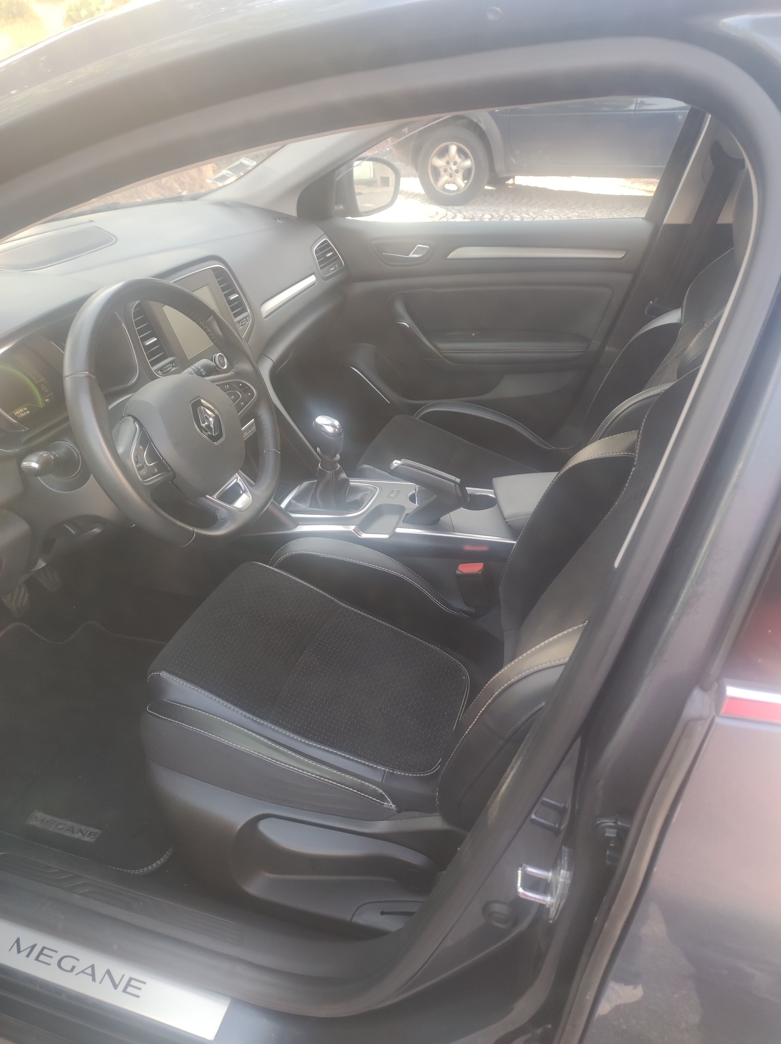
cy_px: 522
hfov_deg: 74.6
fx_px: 512
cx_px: 390
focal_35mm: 17
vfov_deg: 91.1
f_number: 1.79
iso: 150
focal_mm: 4.74
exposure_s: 1/50
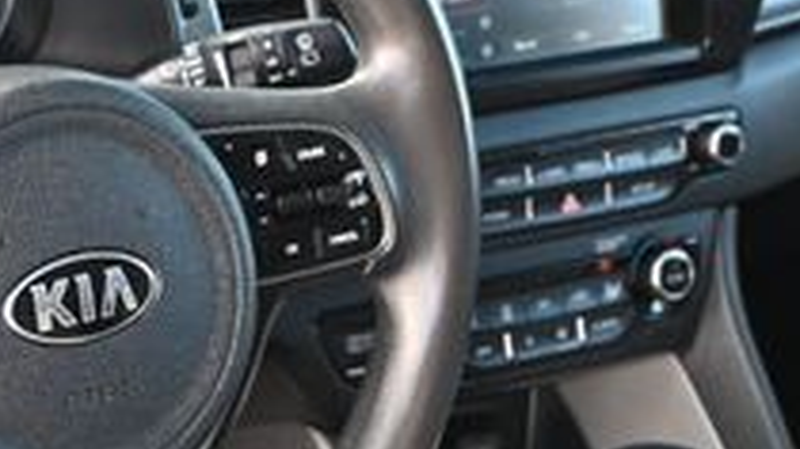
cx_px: 114
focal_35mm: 103
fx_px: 2180
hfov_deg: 20.5
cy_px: 293
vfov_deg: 11.8
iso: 720
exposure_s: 1/125
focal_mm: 21.5
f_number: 4
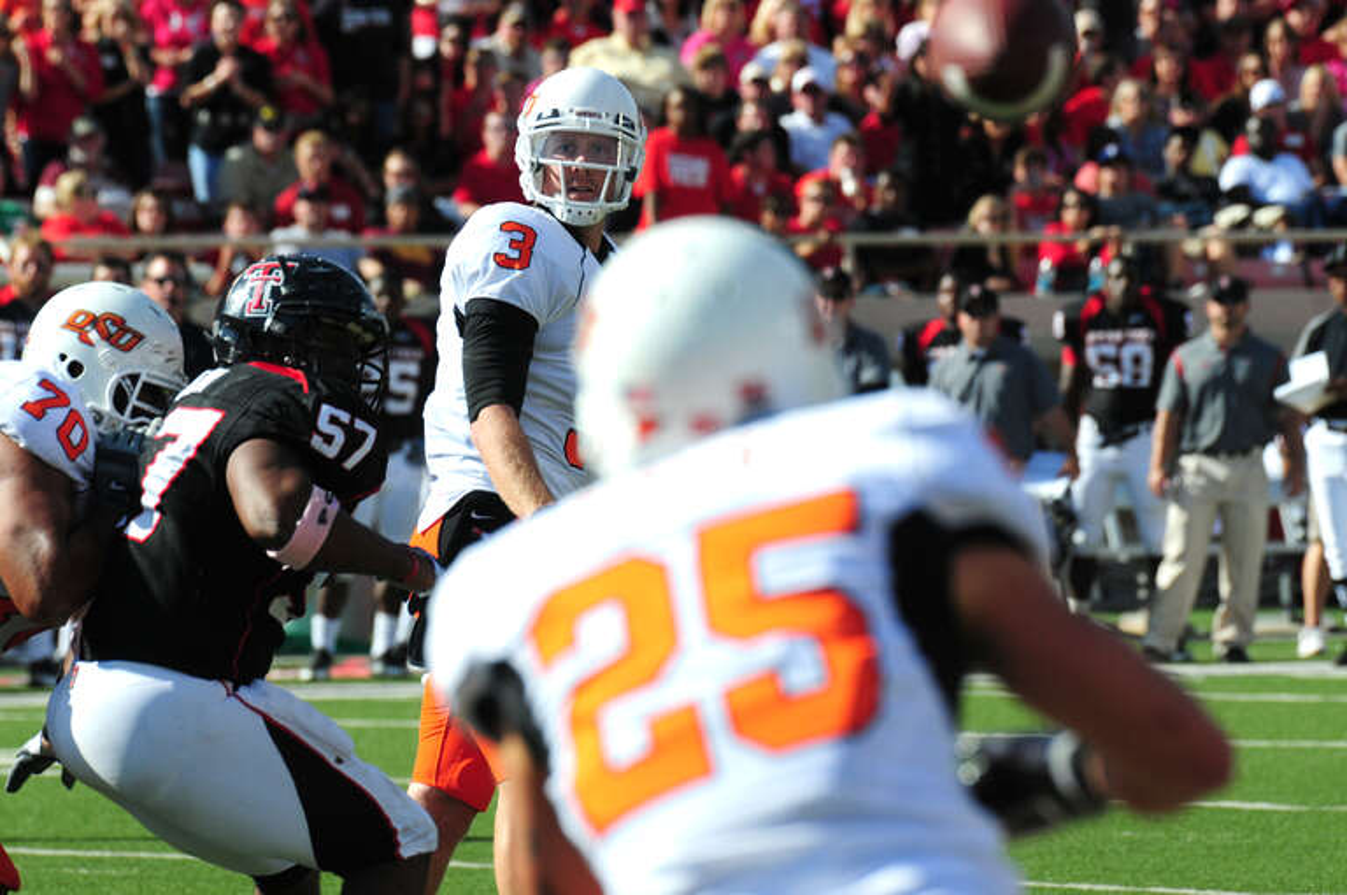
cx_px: 674
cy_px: 448
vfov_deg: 3.4
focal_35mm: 405
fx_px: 15134
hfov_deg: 5.1
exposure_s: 1/1250
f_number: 8
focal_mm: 270
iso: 400
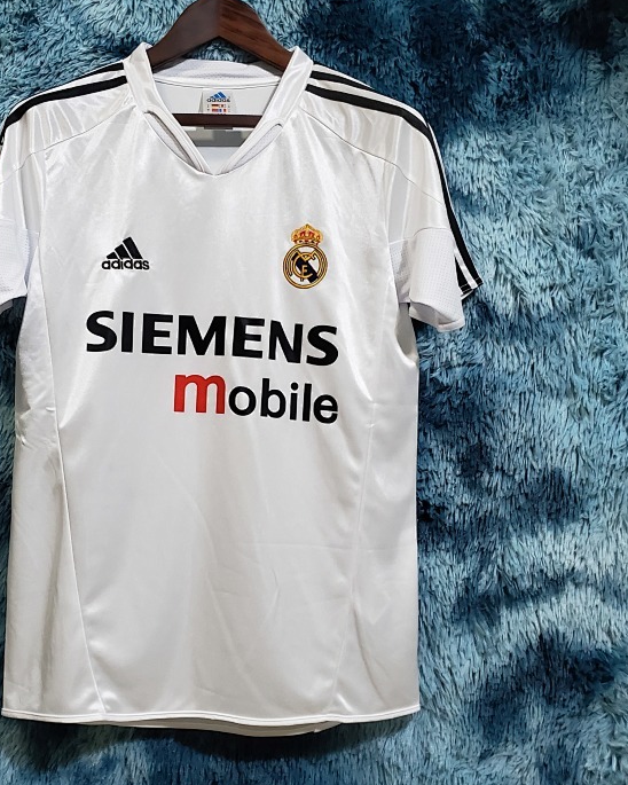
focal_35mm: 40
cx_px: 235
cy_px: 388
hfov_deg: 37.1
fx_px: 929
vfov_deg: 45.8
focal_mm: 4.3
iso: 400
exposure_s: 1/50
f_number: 1.5
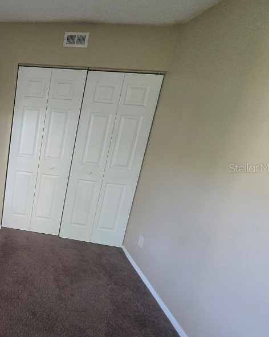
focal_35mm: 22
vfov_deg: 75.1
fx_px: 219
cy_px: 168
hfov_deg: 49.4
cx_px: -9
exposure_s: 1/60
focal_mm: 1.7
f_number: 2.2
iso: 640
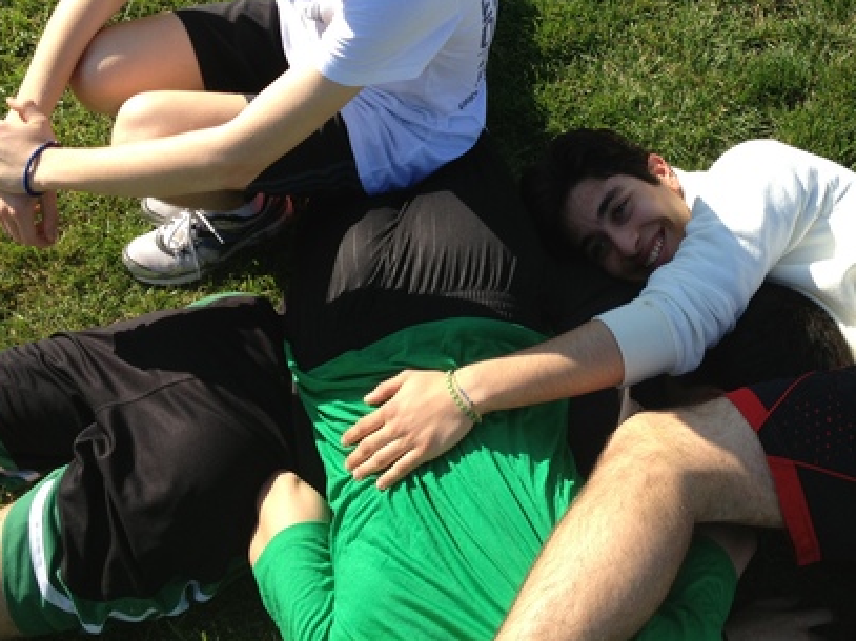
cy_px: 145
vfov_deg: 26.1
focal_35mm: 55
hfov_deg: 34.9
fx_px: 1360
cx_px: 456
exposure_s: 1/935
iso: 50
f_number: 2.4
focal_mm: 4.28
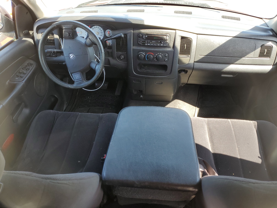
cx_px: 138
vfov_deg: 53.1
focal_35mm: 26
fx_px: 208
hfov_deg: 67.3
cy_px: 104
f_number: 1.5
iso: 50
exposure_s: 1/149
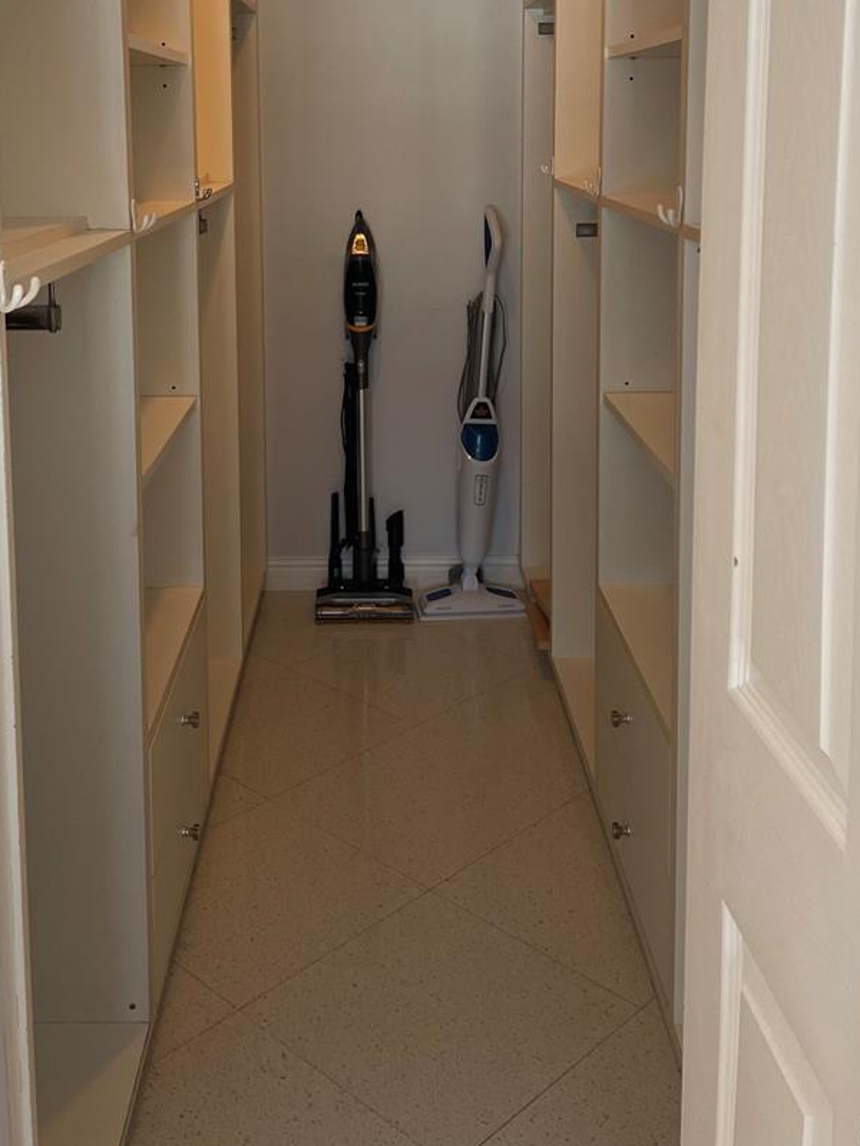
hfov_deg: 36.8
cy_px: 302
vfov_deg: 46.3
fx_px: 1292
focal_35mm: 39
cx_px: 374
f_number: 1.6
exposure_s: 1/120
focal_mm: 4.2
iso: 80
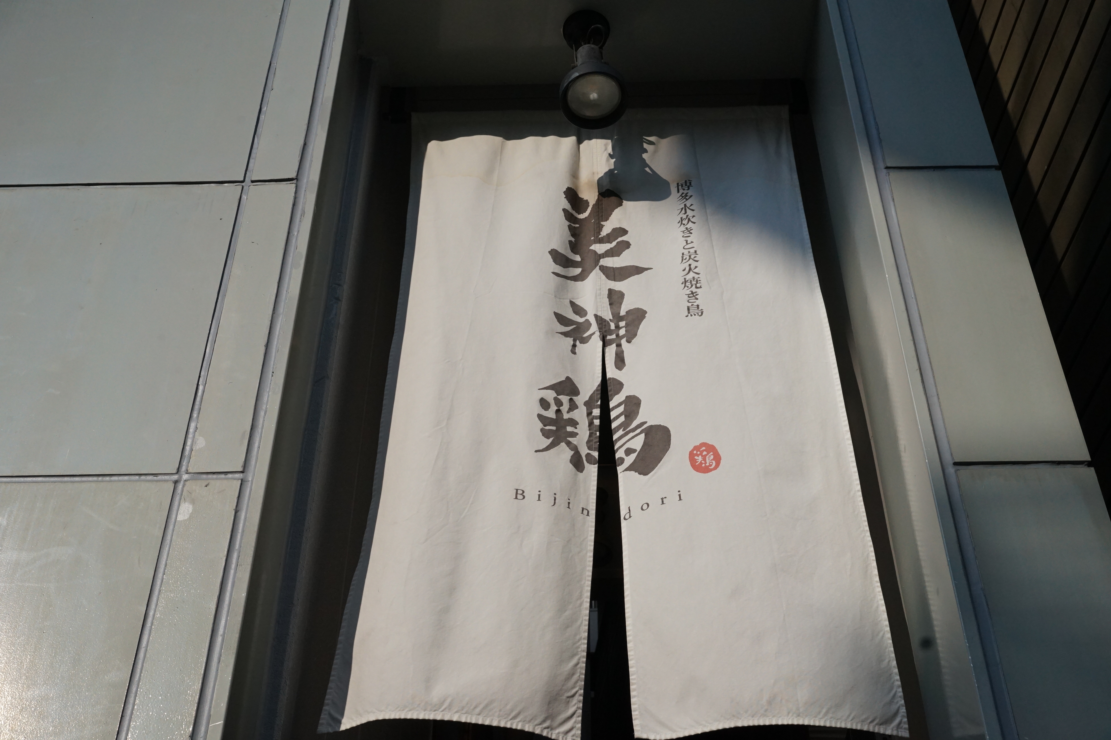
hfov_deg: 39.6
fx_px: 1543
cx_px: 556
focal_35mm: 50
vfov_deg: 27.0
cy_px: 370
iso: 1600
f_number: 11
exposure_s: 1/4000
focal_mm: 50
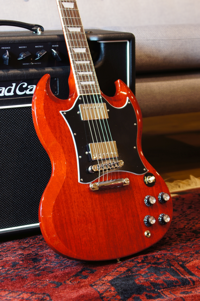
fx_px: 564
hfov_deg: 20.1
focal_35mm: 68
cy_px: 150
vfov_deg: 29.9
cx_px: 100
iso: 100
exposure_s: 1/4
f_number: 4.5
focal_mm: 45
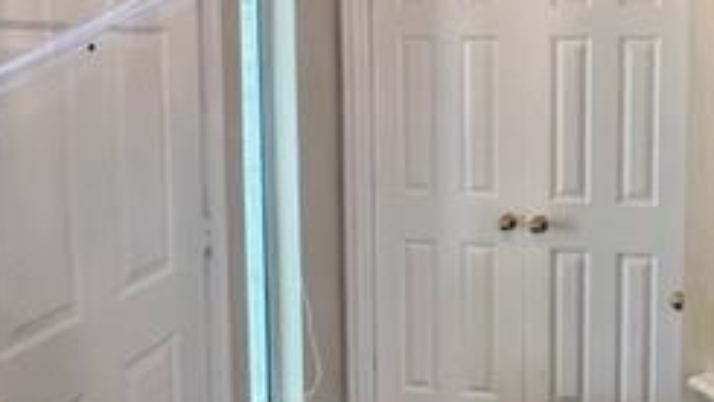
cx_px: 592
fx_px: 701
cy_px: 114
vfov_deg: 31.6
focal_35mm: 37
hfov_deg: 50.1
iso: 250
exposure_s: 1/120
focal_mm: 1.57
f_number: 1.8
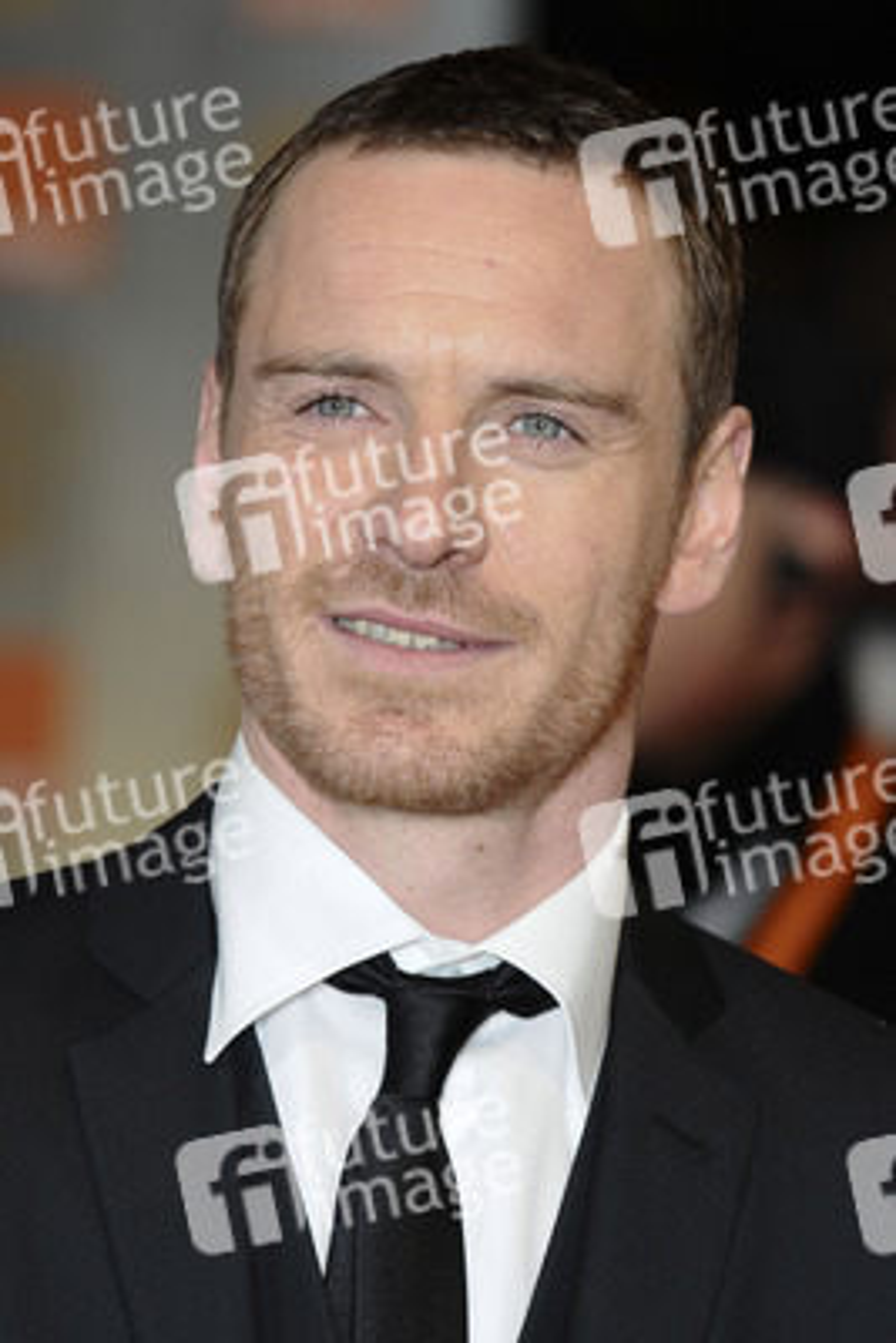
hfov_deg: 5.0
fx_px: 10350
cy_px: 672
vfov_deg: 7.4
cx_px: 448
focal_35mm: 278
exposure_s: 1/200
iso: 320
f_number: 4.5
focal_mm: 185
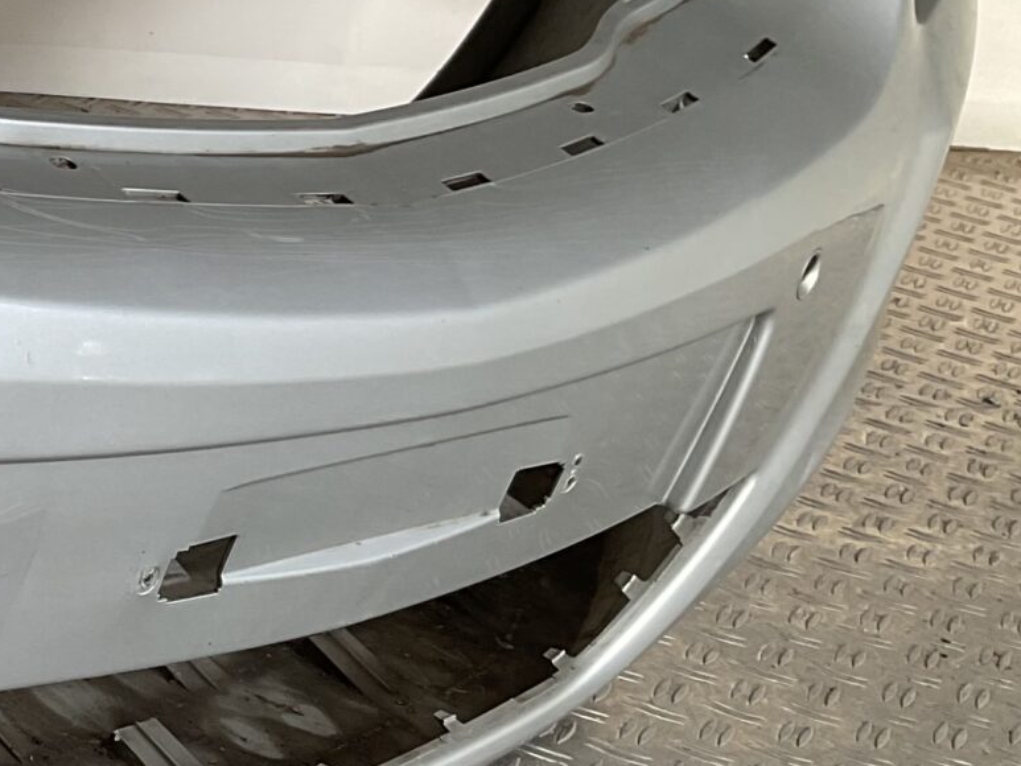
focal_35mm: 96
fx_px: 2832
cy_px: 326
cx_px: -626
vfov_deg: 15.4
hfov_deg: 17.7
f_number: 1.8
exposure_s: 1/100
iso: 20
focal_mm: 3
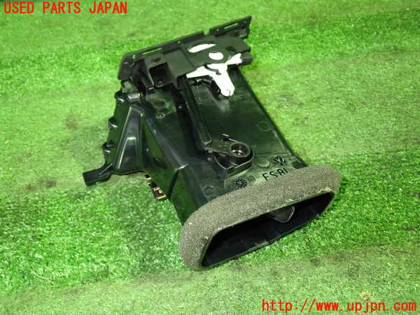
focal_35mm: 30
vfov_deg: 46.8
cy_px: 158
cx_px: 210
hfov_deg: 60.0
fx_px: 364
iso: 800
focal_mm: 5.4
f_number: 2.3
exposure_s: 1/25
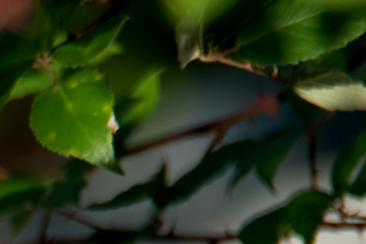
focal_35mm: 4250
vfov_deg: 0.3
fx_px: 43179
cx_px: -504
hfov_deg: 0.5
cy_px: 731
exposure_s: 1/640
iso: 500
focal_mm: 600
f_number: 8
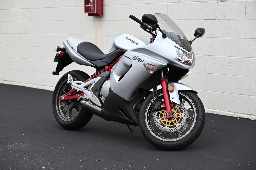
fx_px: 626
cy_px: 85
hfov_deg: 23.1
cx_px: 128
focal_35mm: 88
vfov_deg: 15.5
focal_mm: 88
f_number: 6.3
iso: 100
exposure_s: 1/320
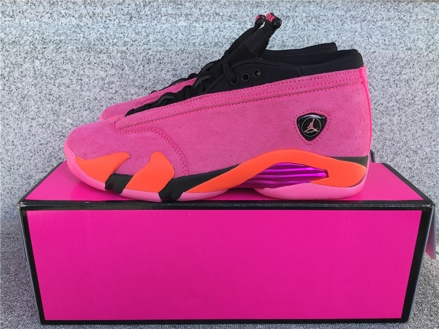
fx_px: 393
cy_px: 164
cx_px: 220
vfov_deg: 45.4
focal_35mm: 31
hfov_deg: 58.4
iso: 25
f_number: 2.4
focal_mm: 3.3
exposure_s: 1/228
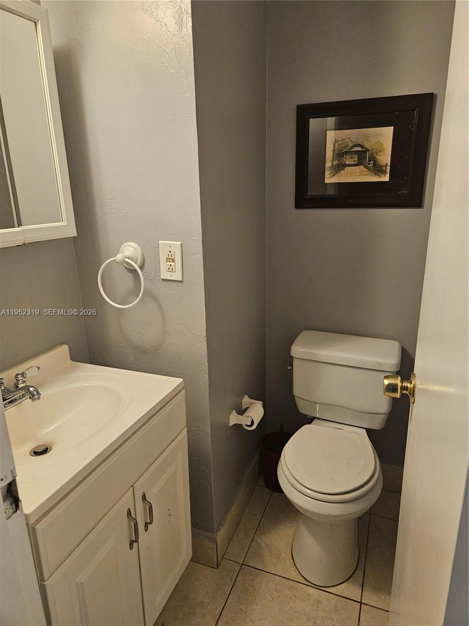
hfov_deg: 58.9
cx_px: 234
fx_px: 415
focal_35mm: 23
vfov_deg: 73.9
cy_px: 313
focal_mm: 5.4
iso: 800
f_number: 1.8
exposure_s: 1/120
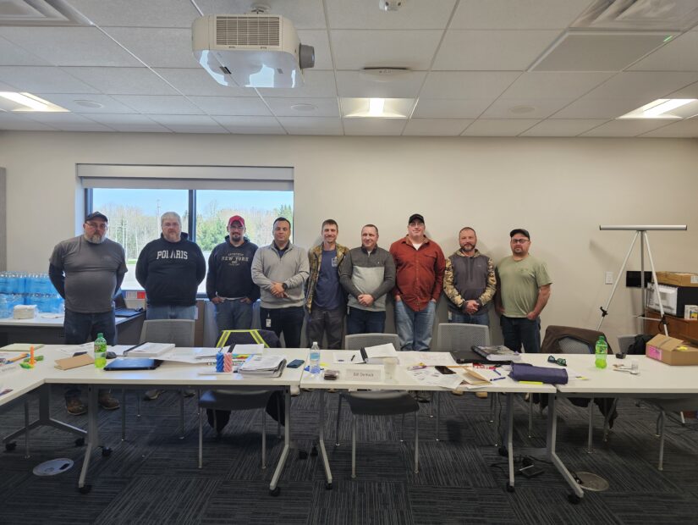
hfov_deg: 73.9
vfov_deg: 58.9
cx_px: 349
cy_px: 262
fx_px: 464
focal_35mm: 23
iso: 80
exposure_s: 1/120
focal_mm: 6.3
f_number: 1.7
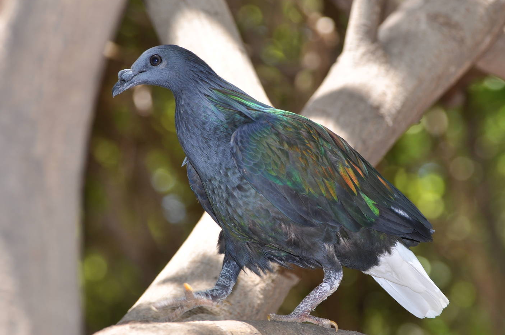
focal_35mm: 208
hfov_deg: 9.9
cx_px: 259
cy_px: 160
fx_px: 2914
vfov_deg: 6.6
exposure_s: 1/200
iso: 200
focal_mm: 122
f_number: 5
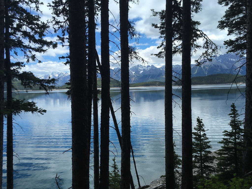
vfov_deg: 48.2
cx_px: 126
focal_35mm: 29
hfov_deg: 61.7
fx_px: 211
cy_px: 94
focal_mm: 4.15
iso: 25
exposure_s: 1/1148
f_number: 2.2
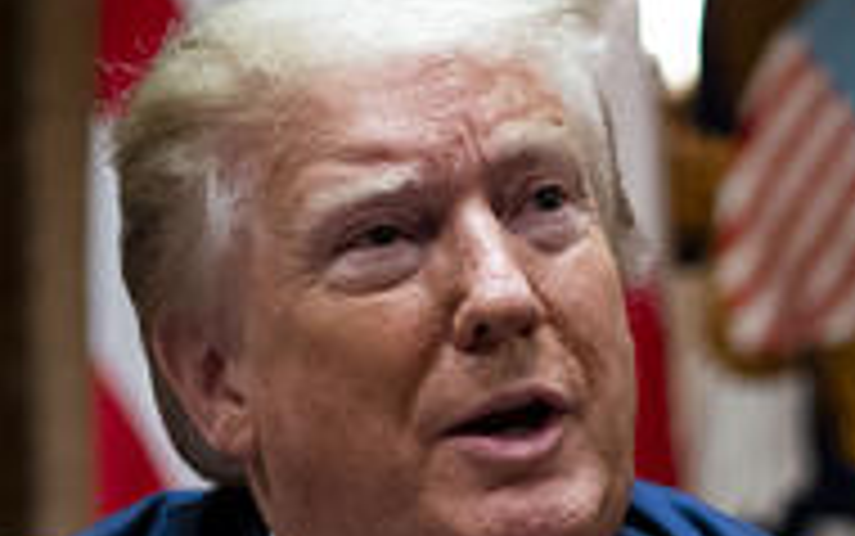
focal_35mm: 247
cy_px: 1182
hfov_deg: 8.5
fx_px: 5759
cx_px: 652
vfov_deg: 5.2
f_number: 1.4
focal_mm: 50
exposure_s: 1/160
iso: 2000
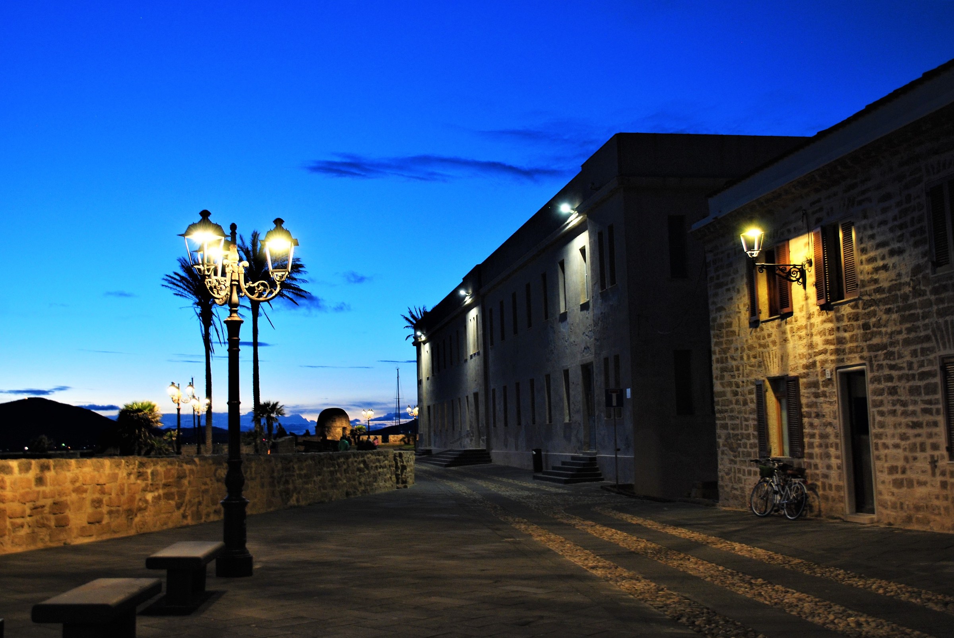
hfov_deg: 49.5
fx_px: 1035
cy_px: 319
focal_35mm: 39
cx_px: 477
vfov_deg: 34.3
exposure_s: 1/6
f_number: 4.2
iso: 400
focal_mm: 26
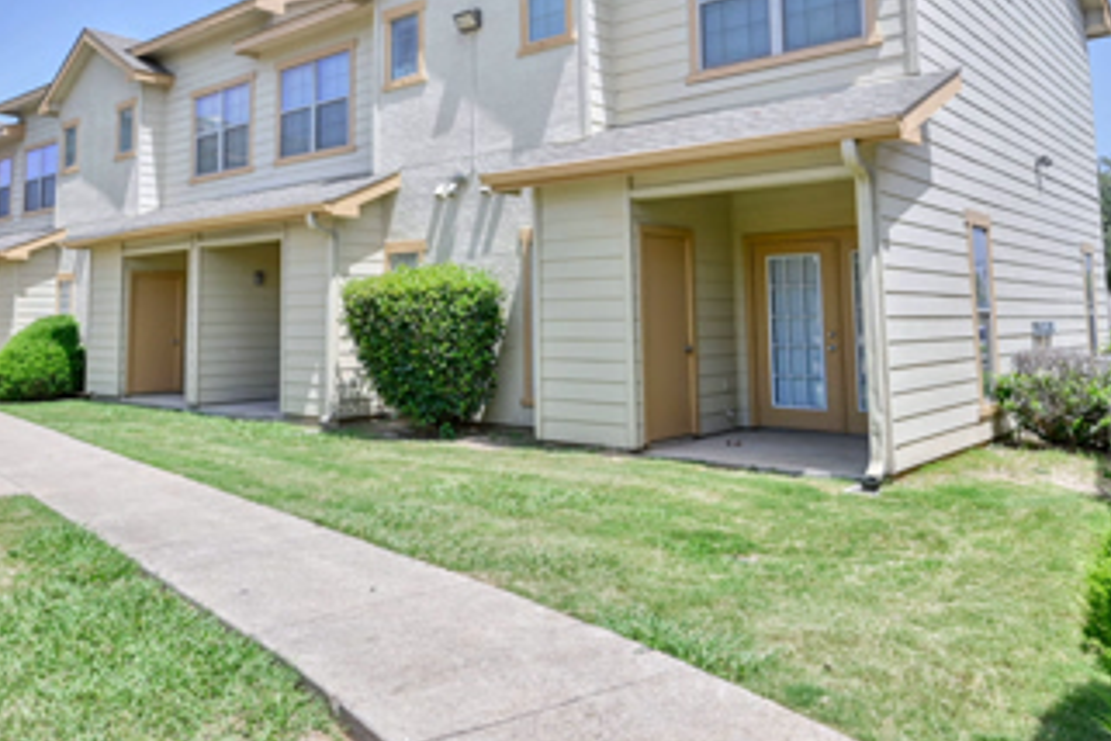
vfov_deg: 44.5
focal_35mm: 29
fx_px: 886
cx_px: 460
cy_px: 232
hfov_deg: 63.8
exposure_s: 1/500
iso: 250
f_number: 8
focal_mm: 20.5
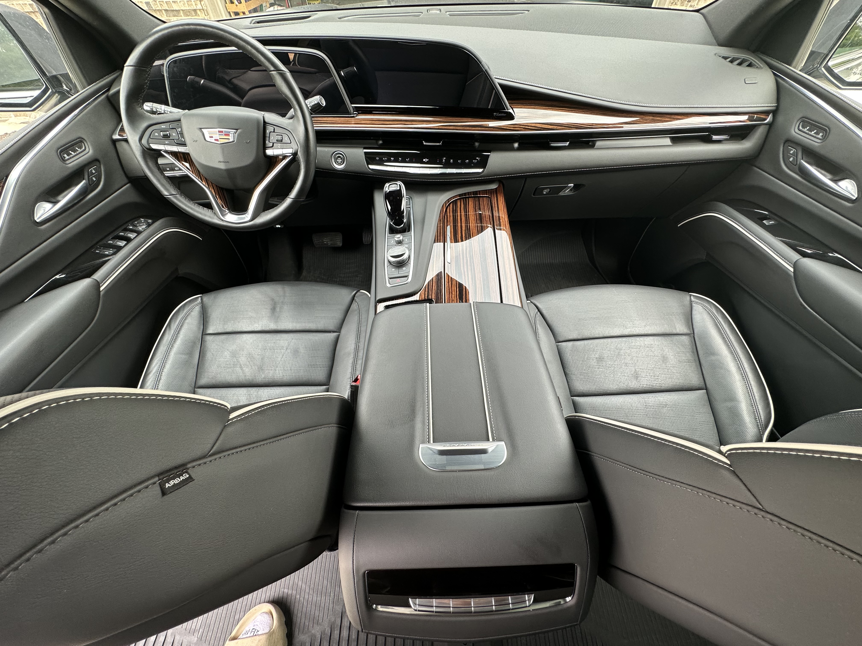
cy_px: 323
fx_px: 349
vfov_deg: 85.7
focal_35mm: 14
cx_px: 431
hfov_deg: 102.1
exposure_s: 1/99
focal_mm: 2.22
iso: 50
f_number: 2.2
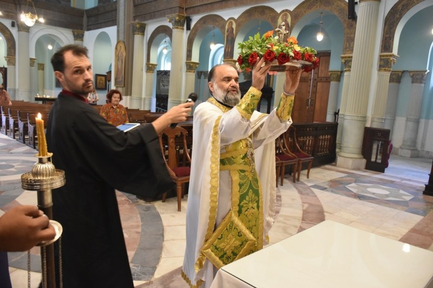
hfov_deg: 67.4
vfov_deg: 47.9
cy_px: 144
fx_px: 325
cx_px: 216
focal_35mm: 27
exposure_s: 1/60
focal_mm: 18
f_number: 4
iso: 1800
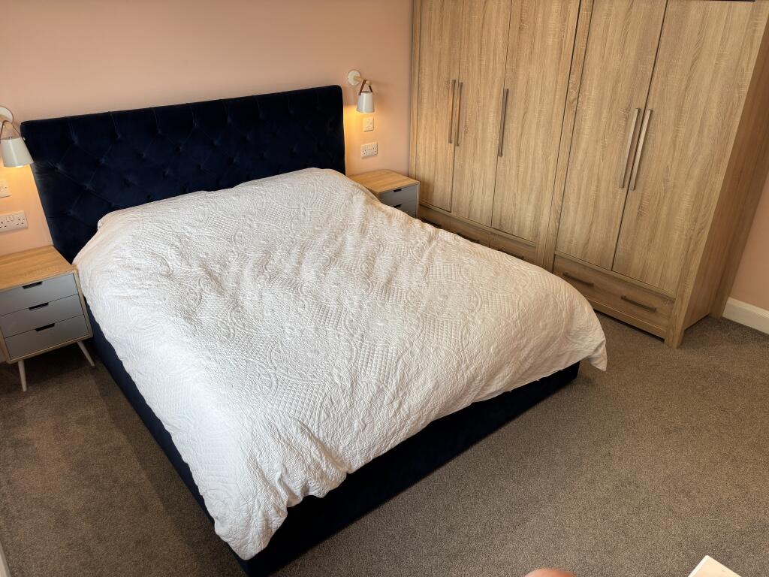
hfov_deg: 67.3
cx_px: 384
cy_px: 288
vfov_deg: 53.1
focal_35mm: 26
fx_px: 578
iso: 32
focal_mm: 5.96
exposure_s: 1/118
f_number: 1.6
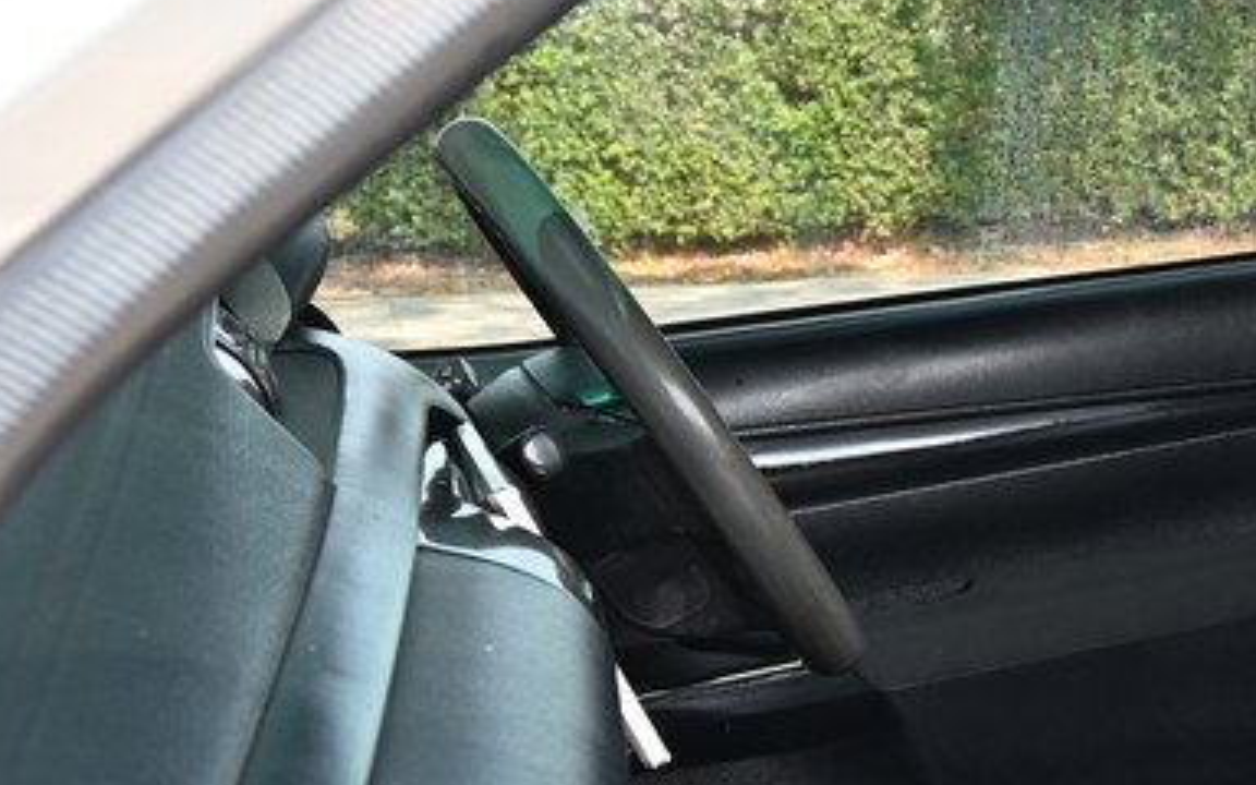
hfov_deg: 24.7
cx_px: 1720
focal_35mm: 70
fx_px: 2396
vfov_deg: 18.0
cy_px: 860
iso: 200
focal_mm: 24
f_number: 6.7
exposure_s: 1/45
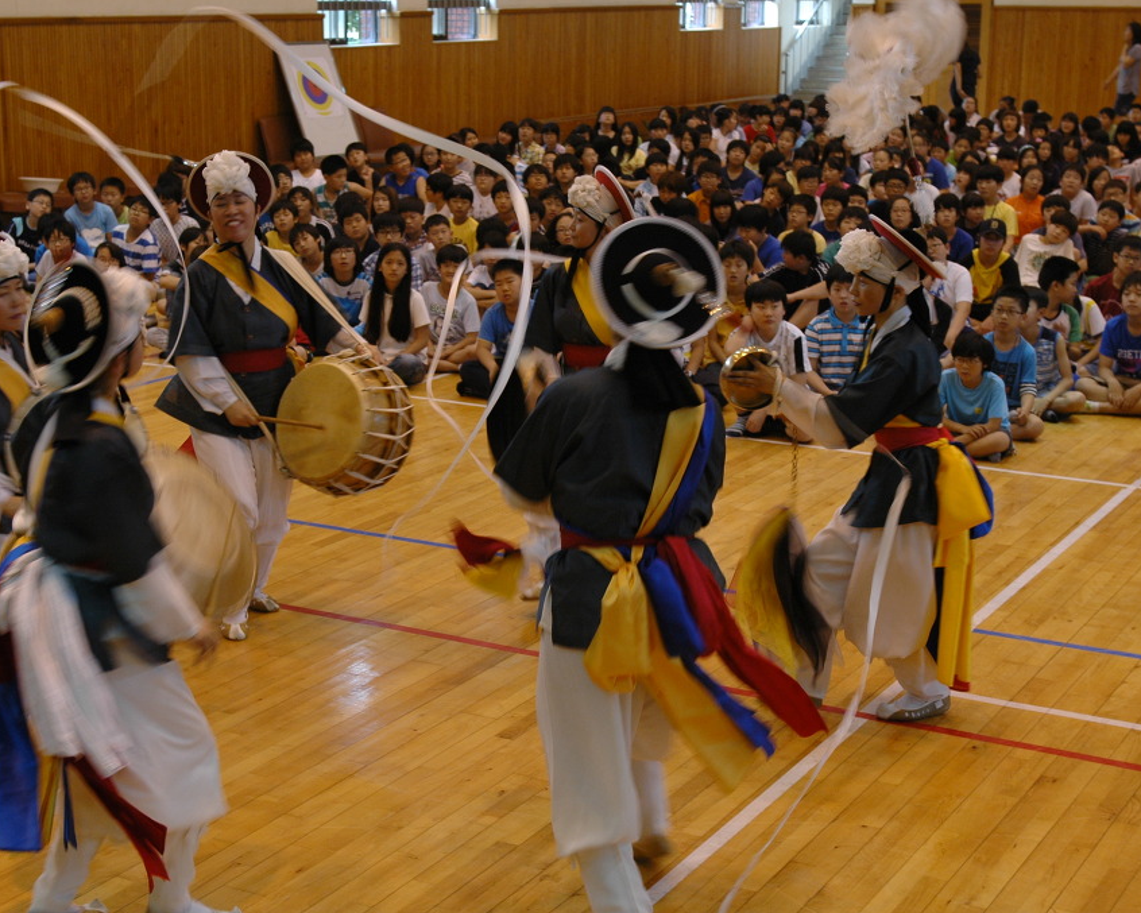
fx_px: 2012
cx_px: 549
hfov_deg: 31.7
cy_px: 456
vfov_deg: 25.6
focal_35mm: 60
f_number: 4.5
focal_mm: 35
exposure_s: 1/50
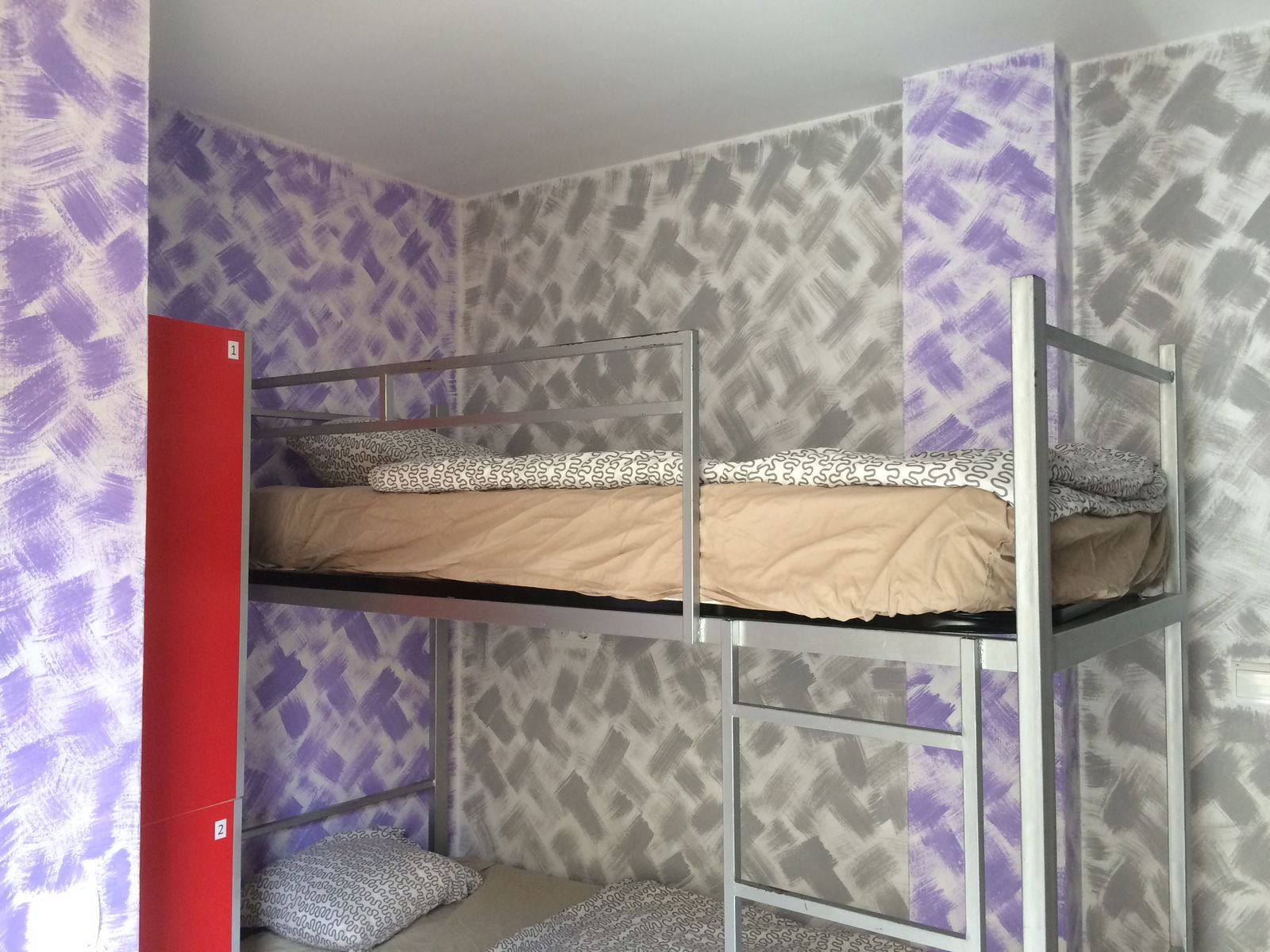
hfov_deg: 61.7
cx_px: 635
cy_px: 476
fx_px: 1064
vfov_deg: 48.2
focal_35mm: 29
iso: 40
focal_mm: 4.15
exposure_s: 1/30
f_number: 2.2
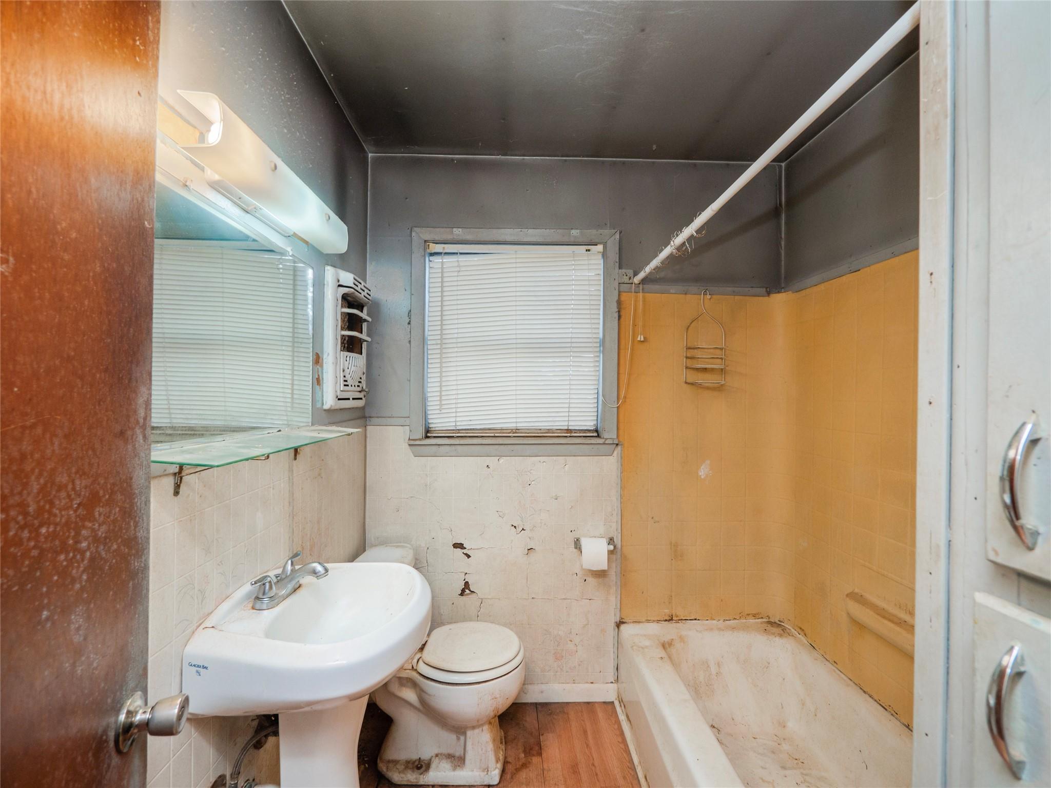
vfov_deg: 85.7
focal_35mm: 14
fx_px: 425
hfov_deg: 102.1
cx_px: 526
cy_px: 394
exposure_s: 1/250
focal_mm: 7
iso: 500
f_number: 5
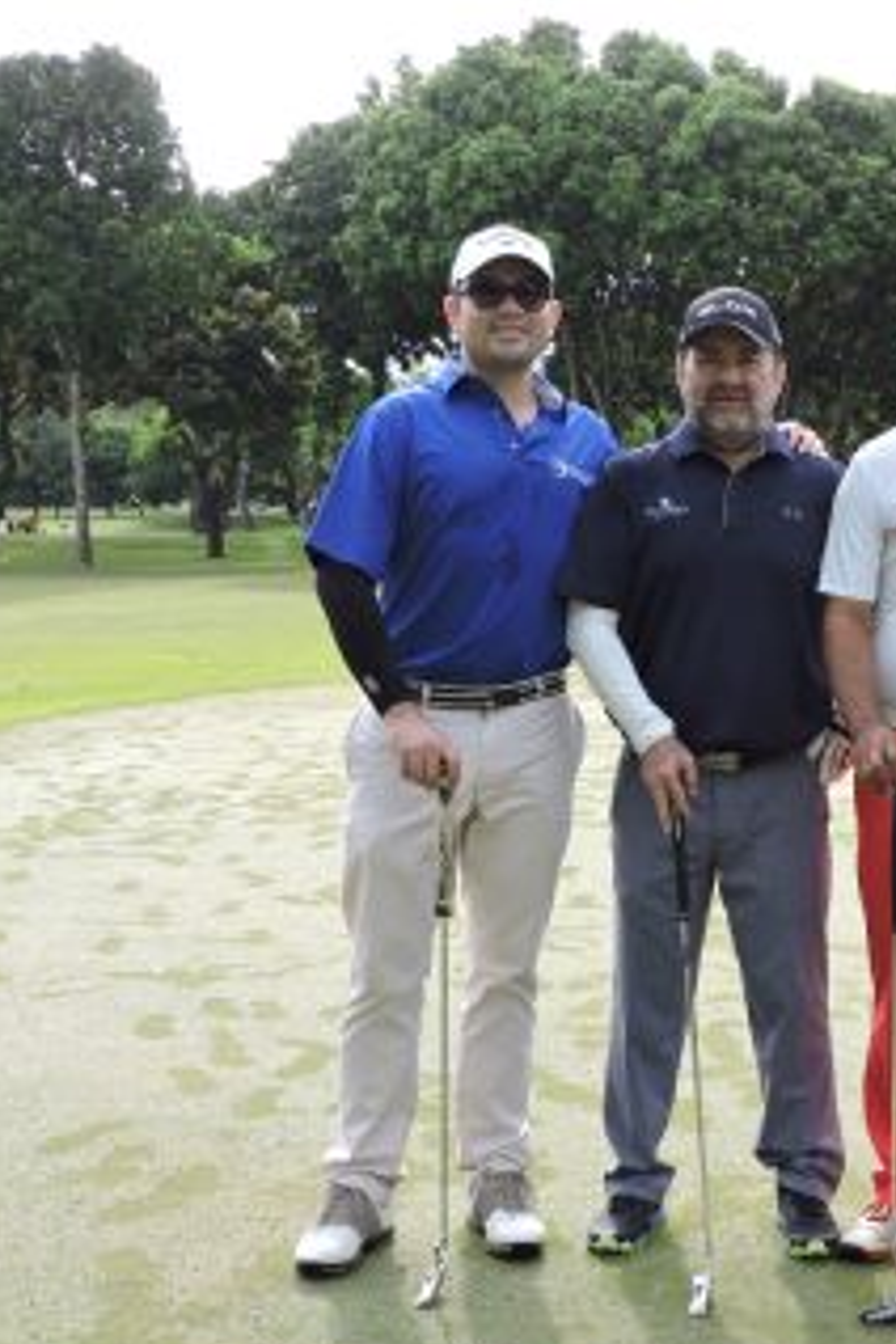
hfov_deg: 21.0
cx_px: 858
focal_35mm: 63
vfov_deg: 31.9
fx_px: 2352
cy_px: 697
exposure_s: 1/320
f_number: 3.4
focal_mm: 7.7
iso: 100
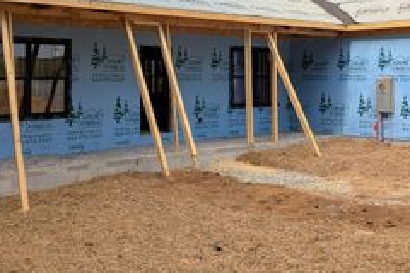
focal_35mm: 52
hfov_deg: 38.2
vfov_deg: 25.6
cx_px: 184
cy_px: 61
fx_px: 592
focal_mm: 6.81
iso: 33
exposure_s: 1/1133
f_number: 1.85
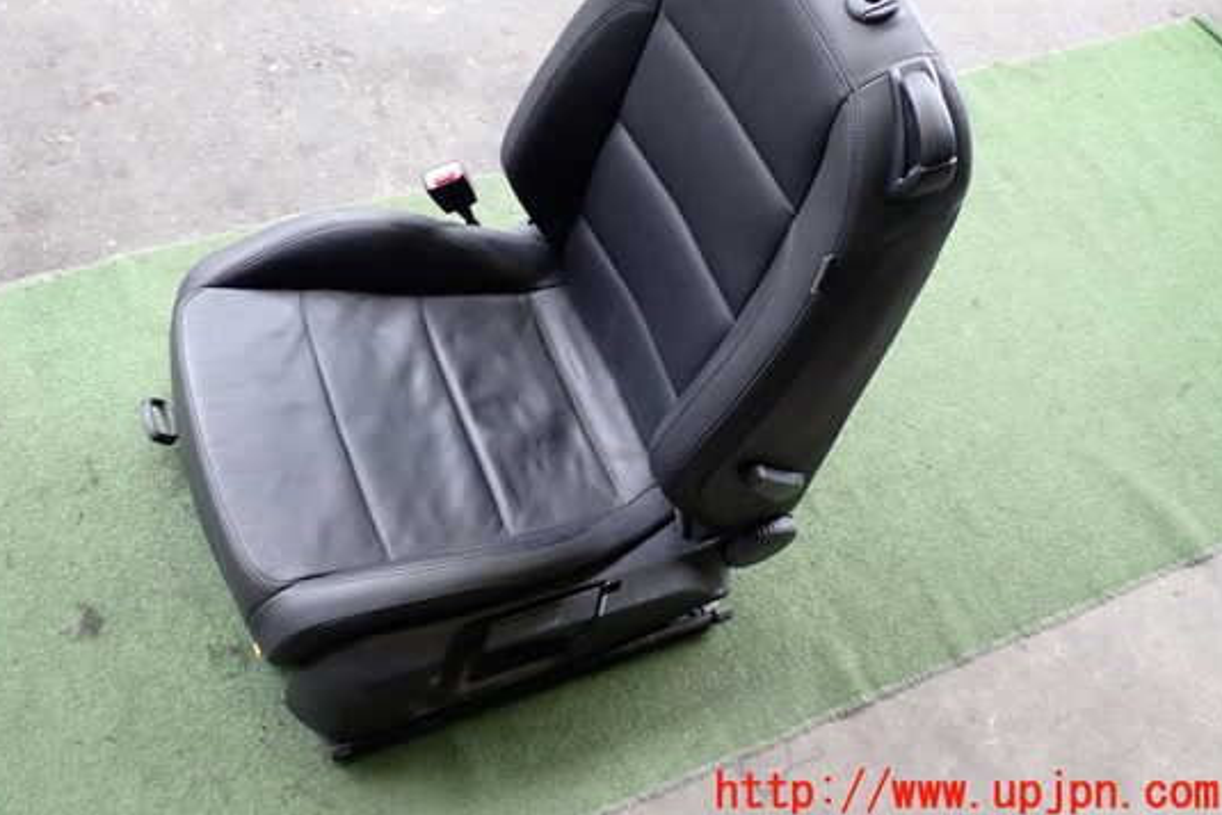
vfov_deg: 37.7
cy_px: 308
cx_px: 546
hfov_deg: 54.3
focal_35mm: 35
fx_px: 1188
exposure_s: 1/60
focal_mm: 5.4
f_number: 2.3
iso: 200
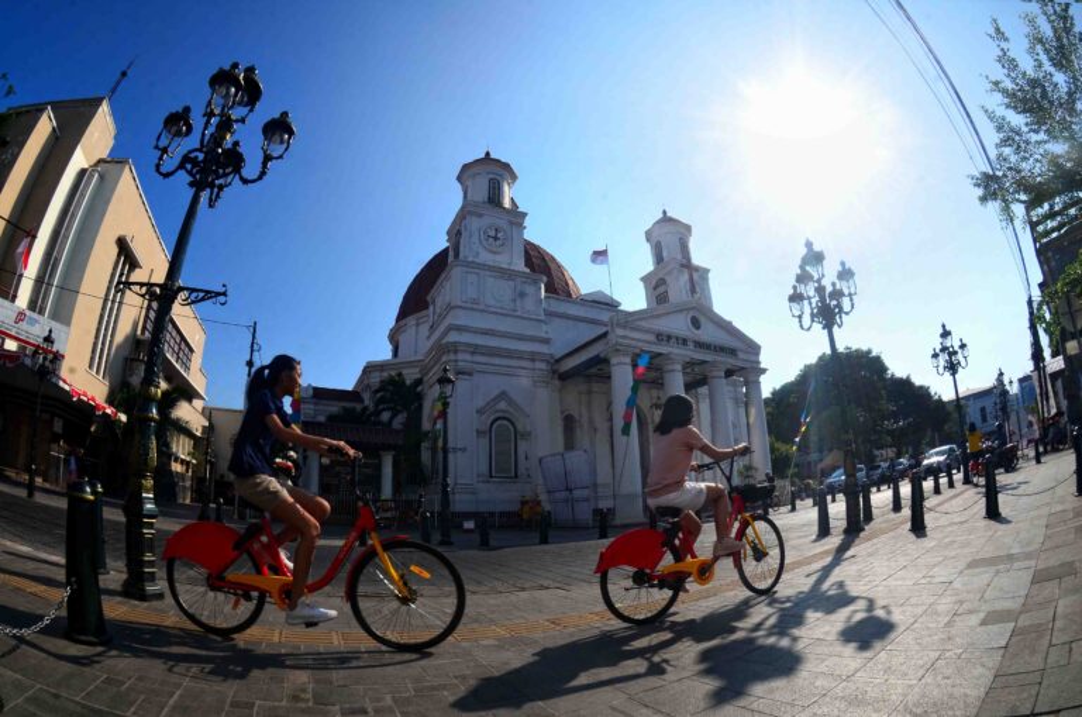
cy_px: 358
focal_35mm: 15
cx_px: 541
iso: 200
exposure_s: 1/250
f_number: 16
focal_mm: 10
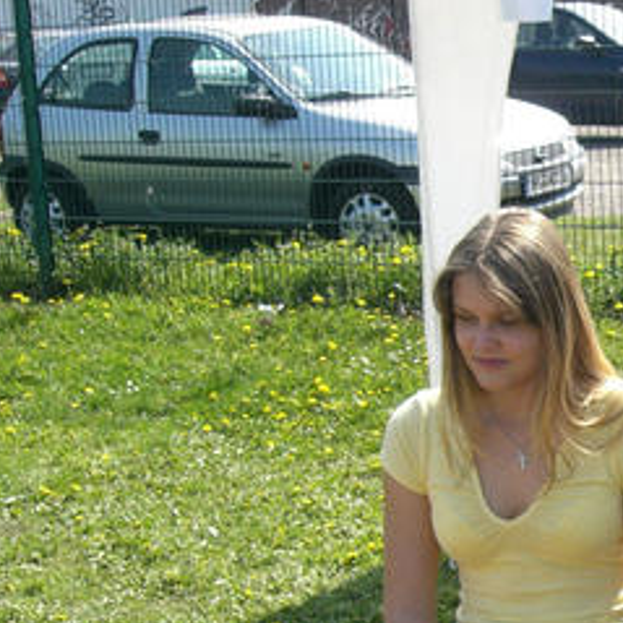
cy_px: 454
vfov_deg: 19.2
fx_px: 1833
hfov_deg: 18.1
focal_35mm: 90
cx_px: 792
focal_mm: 6.3
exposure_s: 1/250
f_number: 4.4
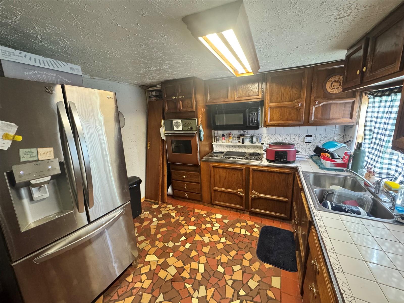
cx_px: 202
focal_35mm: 14
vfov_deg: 85.7
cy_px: 152
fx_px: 163
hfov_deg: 102.1
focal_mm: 2.22
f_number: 2.2
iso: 1000
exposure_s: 1/60
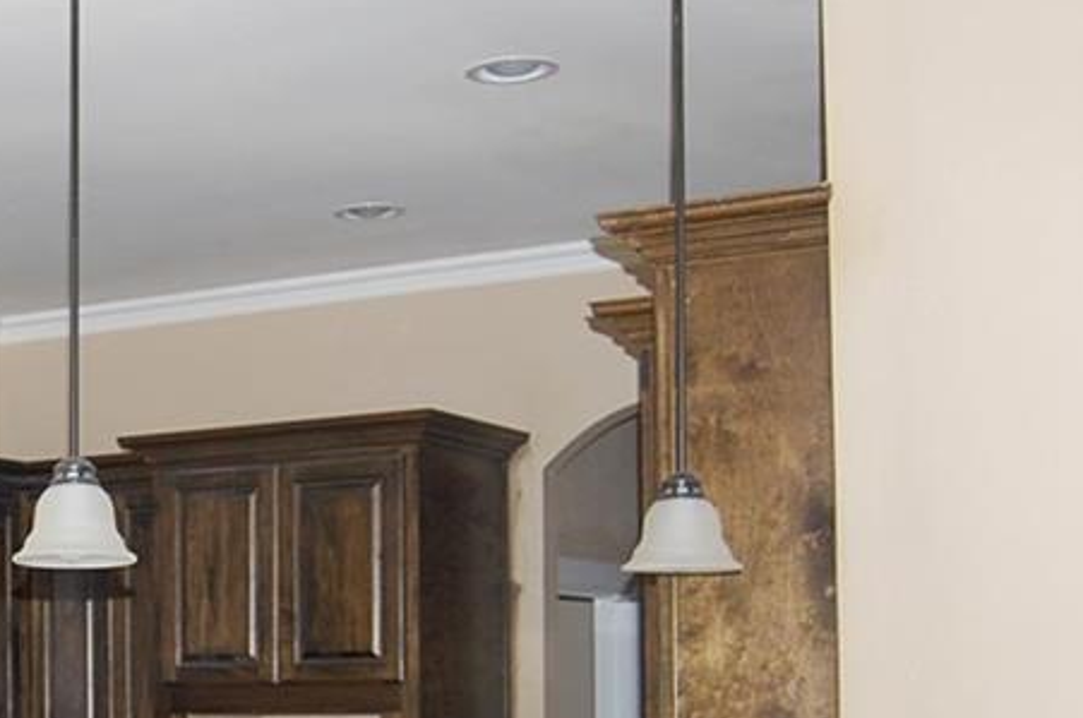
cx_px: -94
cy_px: 728
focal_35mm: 75
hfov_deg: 25.2
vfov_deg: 17.7
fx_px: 2252
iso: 400
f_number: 3.8
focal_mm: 22
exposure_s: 1/60
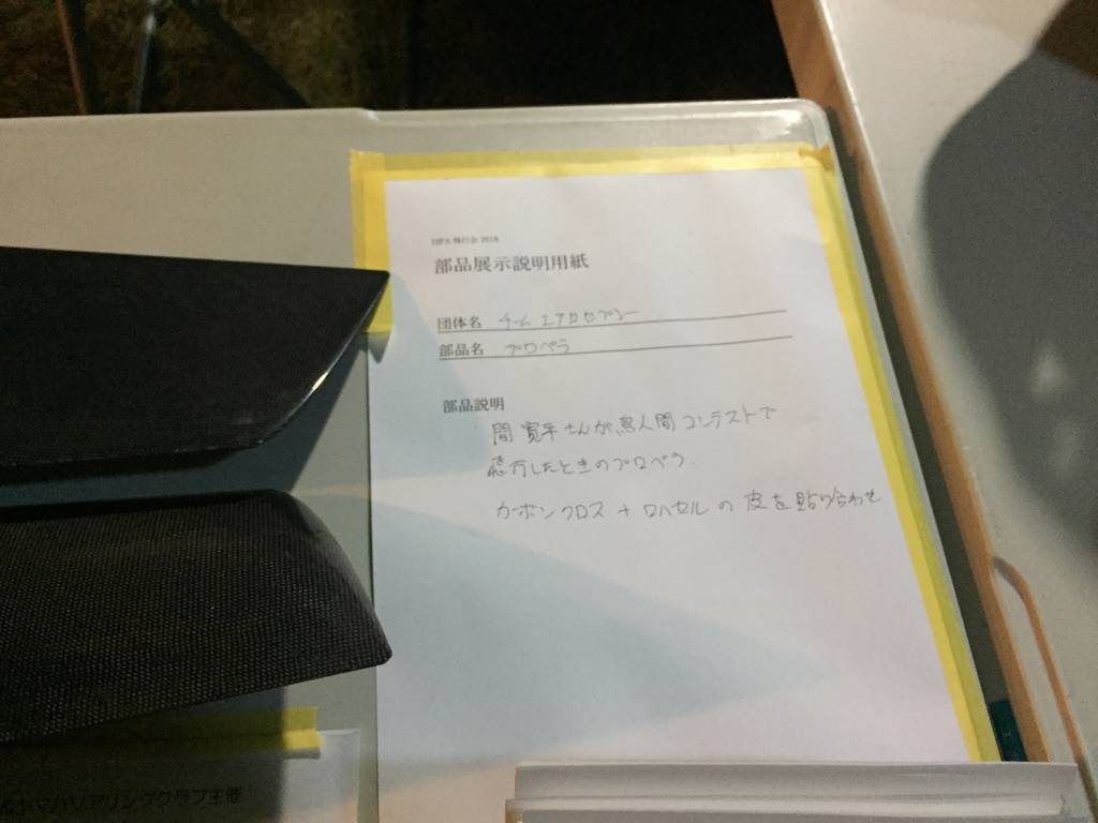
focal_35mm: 29
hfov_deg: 61.7
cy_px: 412
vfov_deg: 48.2
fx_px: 920
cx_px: 549
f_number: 2.2
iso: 250
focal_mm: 4.15
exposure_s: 1/24
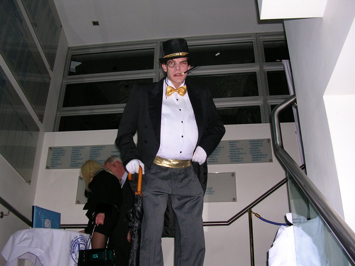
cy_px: 133
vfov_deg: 37.7
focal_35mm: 38
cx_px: 178
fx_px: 390
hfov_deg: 49.0
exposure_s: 1/60.1
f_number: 2.8
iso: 87
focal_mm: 5.8
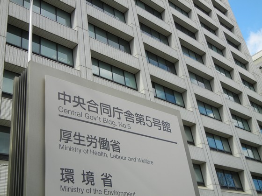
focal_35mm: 45
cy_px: 98
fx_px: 341
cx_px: 131
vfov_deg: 32.2
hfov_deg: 42.1
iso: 160
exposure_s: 1/526
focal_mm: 8.1
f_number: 3.8
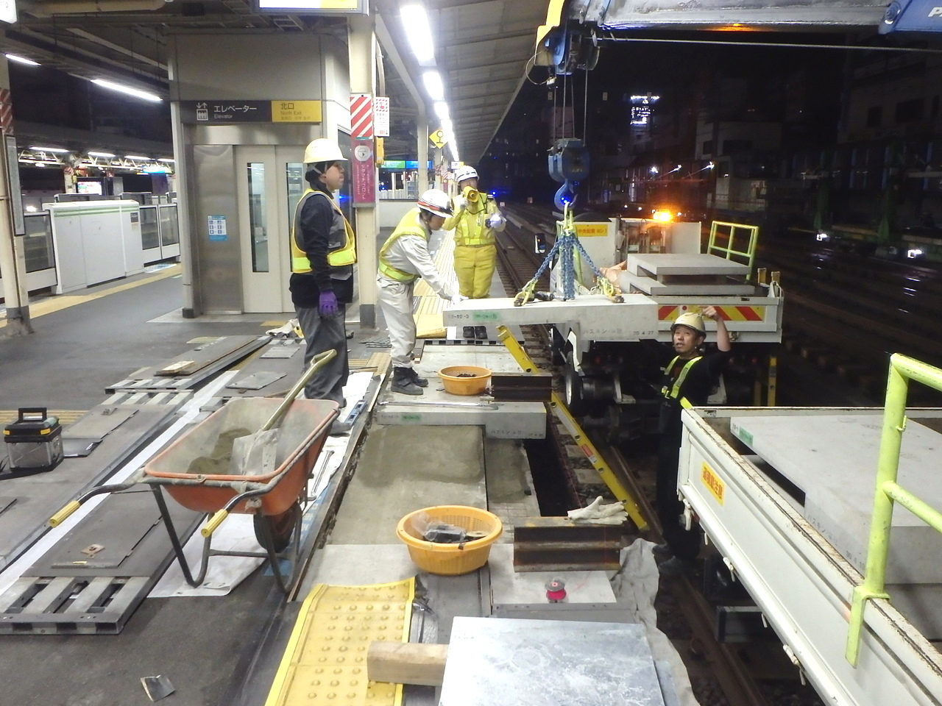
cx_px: 471
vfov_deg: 49.7
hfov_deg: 63.4
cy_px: 353
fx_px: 762
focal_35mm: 28
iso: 640
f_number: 3.9
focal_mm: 5
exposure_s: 1/30
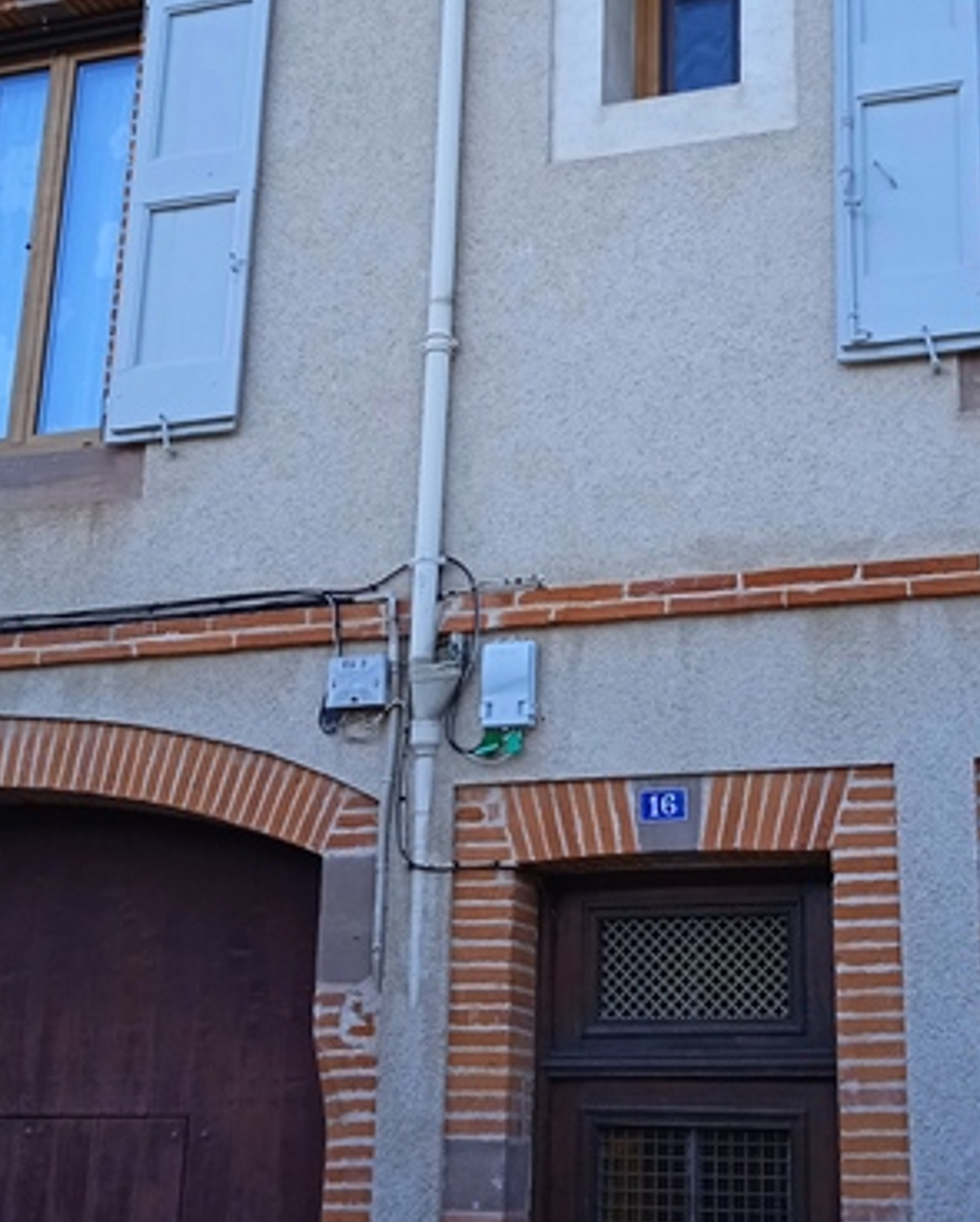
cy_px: 448
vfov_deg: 32.8
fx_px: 2064
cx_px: 535
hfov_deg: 26.7
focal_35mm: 57
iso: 100
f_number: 2.2
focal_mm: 3.43
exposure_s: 1/241
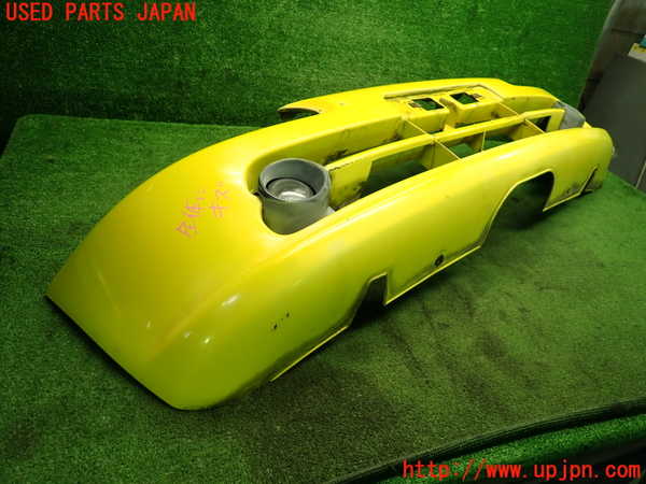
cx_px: 323
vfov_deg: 54.9
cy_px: 242
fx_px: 467
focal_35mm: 25
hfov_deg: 69.4
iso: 200
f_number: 2
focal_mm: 4.5
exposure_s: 1/60
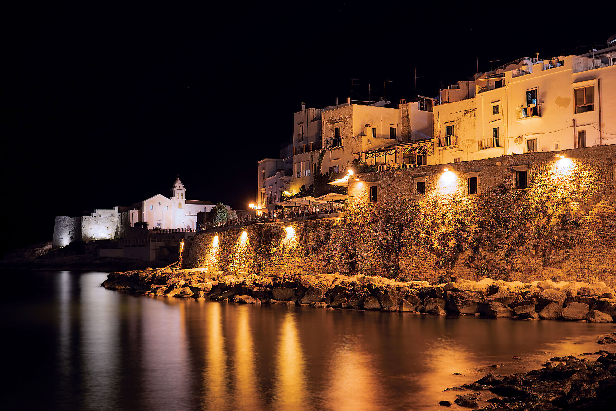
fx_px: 855
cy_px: 206
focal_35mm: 50
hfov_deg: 39.6
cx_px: 308
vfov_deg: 27.0
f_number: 5.6
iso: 200
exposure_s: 6
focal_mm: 50
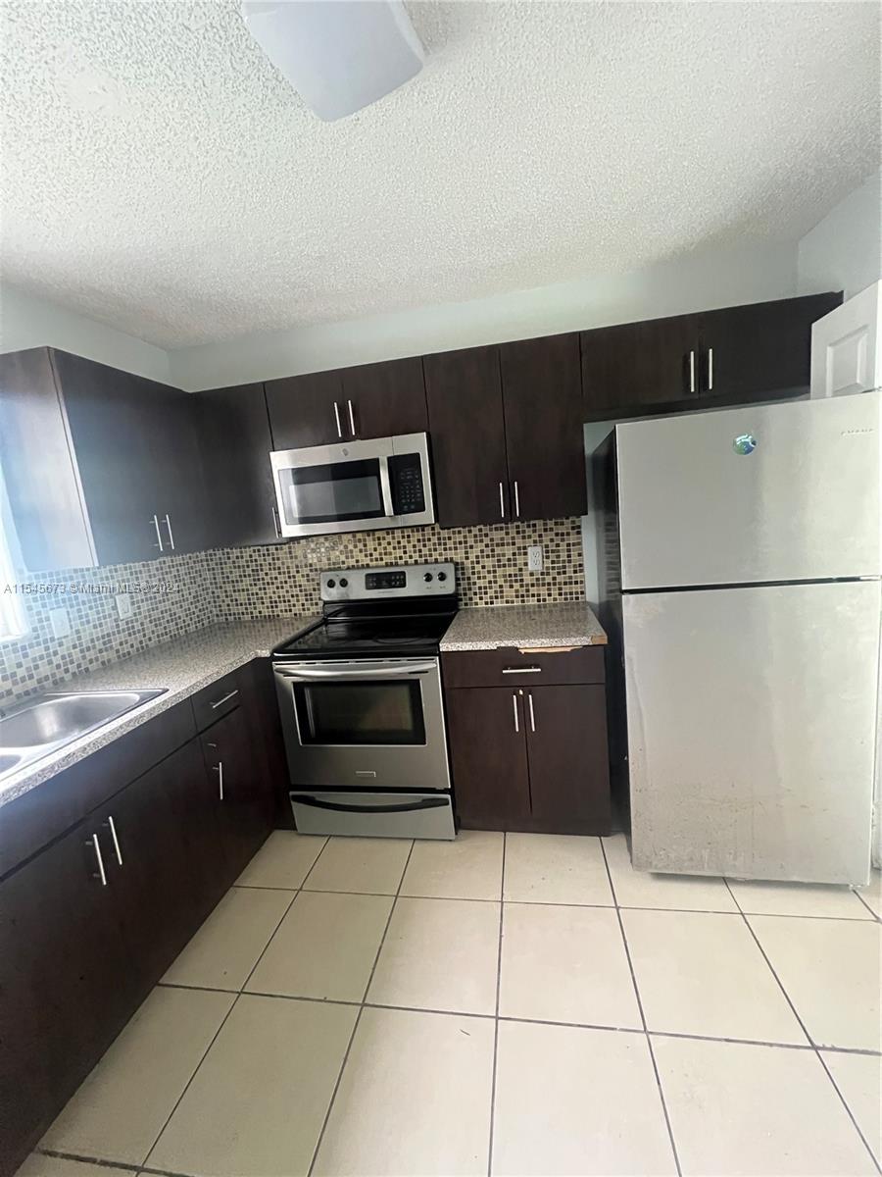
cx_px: 441
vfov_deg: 106.2
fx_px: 442
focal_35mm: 13
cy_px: 588
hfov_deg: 89.9
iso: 1250
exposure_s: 1/49
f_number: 1.8
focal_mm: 1.57
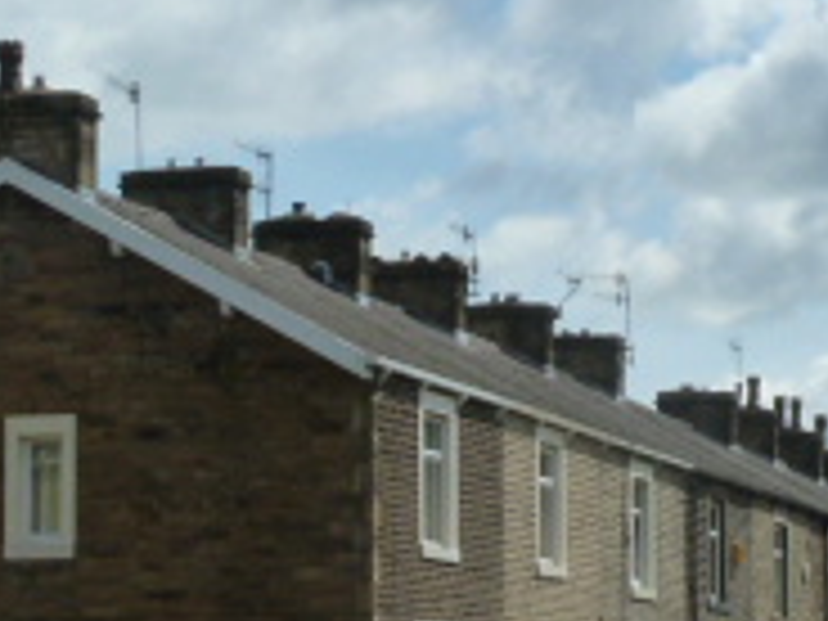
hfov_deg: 14.1
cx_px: 693
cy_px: 490
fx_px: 3325
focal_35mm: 139
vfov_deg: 10.6
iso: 125
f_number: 5.6
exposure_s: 1/640
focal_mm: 6.5
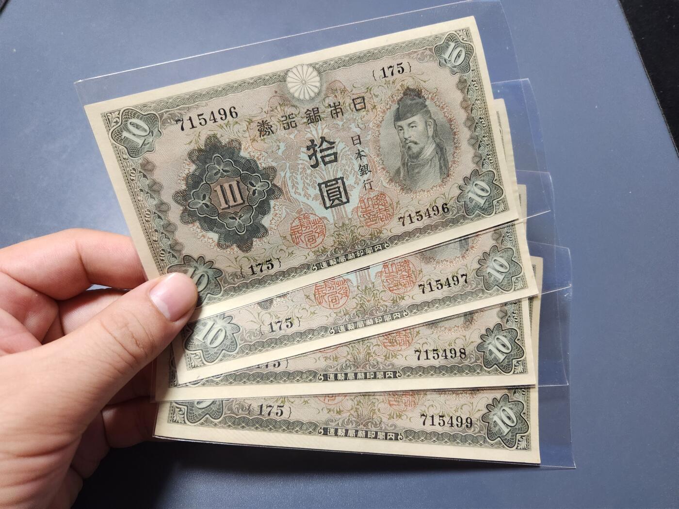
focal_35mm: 23
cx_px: 340
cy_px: 254
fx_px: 451
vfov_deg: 58.9
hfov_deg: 73.9
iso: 640
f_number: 1.8
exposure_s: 1/50
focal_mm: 5.4
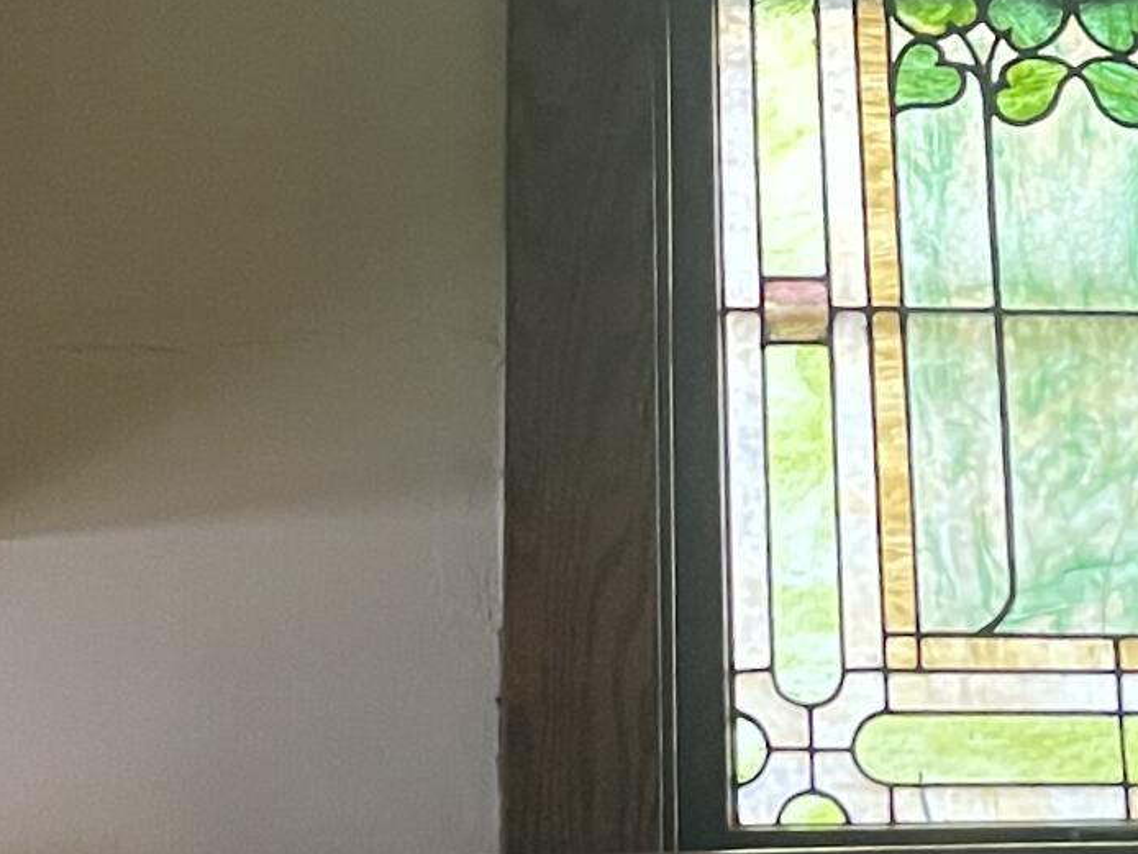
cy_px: -79
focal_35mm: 108
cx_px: 895
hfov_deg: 18.1
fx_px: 3552
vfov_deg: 13.4
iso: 640
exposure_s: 1/40
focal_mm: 5.1
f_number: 1.6
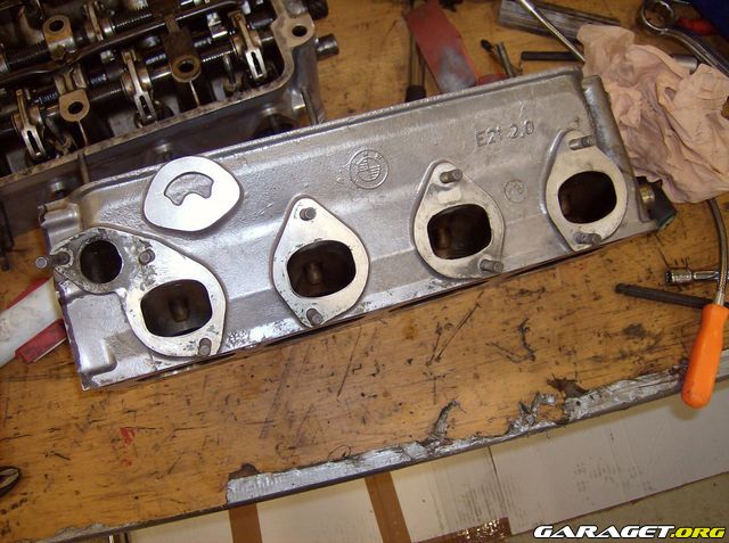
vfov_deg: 39.5
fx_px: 756
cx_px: 364
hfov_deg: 51.5
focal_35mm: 36
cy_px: 272
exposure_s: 1/60
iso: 200
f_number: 2.8
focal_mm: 6
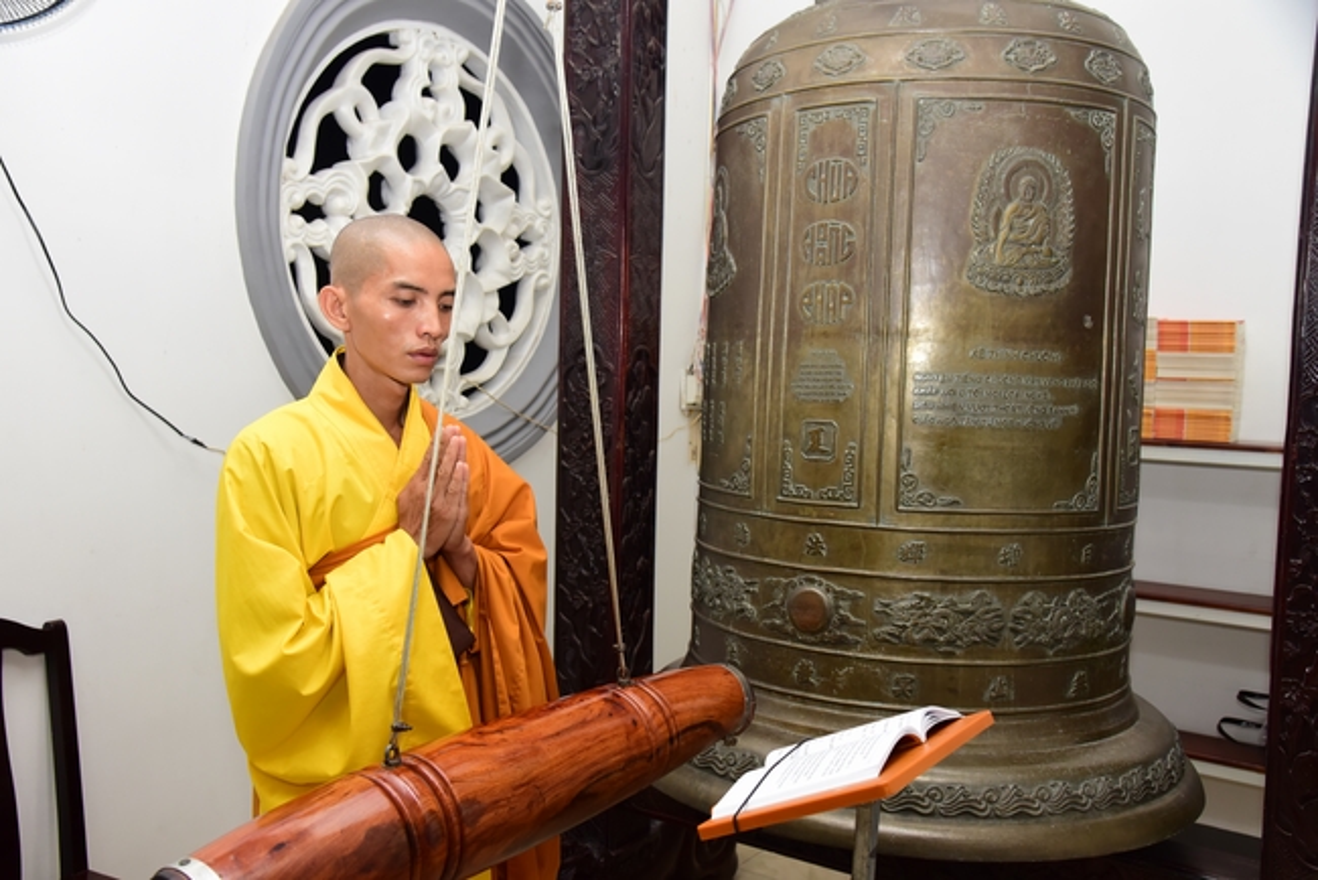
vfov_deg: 41.2
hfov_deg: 58.7
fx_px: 1172
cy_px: 440
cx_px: 659
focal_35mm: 32
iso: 1600
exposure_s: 1/60
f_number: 6.3
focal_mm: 32
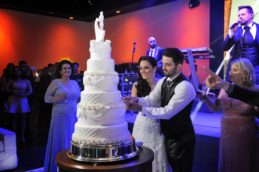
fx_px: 288
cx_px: 130
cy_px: 86
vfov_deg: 33.3
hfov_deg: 48.5
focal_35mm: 40
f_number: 5
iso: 3200
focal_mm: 40
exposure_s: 1/125
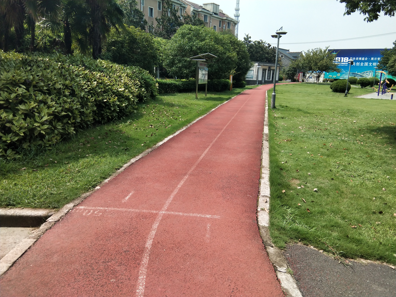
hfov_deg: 58.4
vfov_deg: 45.4
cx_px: 198
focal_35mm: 31
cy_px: 148
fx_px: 355
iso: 50
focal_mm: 3.69
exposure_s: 1/725
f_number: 2.2
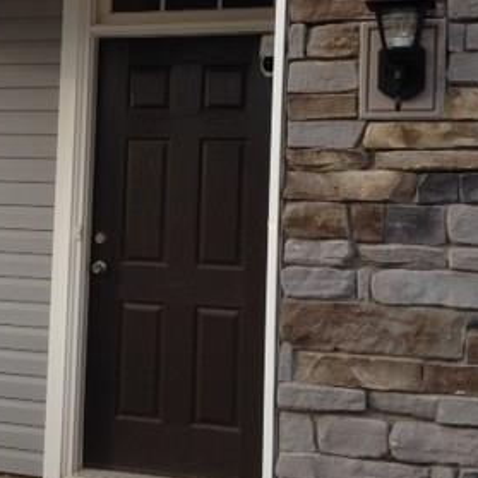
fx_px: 1109
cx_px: 87
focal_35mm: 71
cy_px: 161
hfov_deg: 23.9
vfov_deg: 24.2
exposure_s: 1/403
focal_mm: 4.28
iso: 50
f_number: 2.4
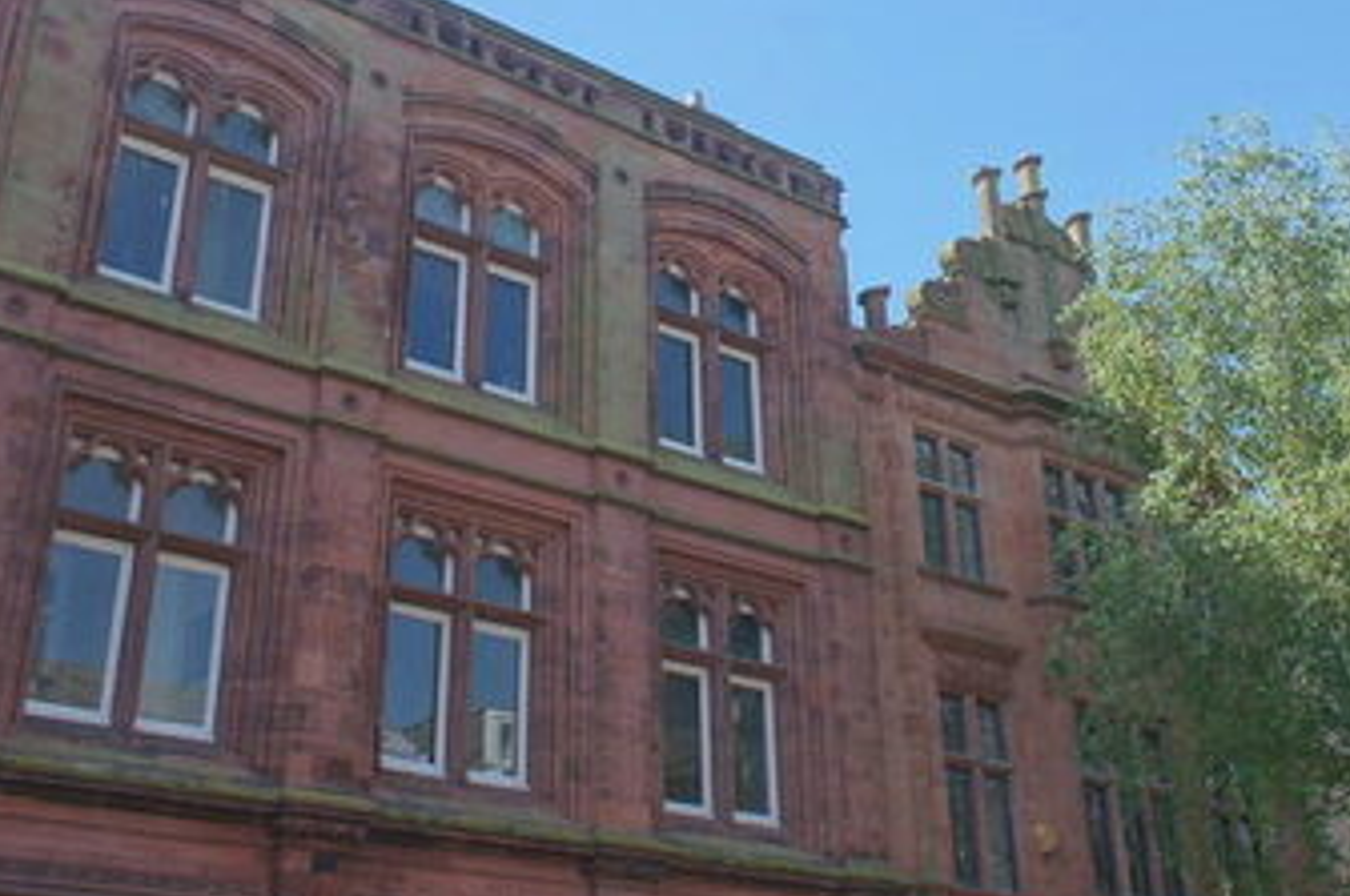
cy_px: 179
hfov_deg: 39.2
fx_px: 1872
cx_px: 908
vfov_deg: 26.4
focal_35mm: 50
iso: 200
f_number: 6.3
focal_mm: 16
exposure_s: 1/160
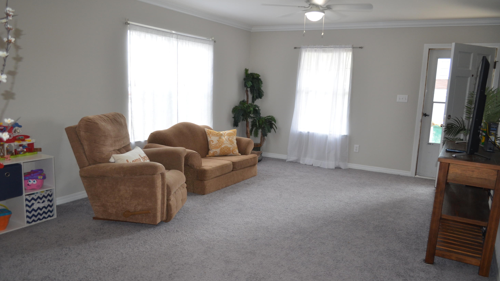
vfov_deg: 40.2
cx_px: 248
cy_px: 149
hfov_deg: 66.1
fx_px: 384
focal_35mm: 29
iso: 500
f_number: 3.5
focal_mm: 18
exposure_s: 1/60
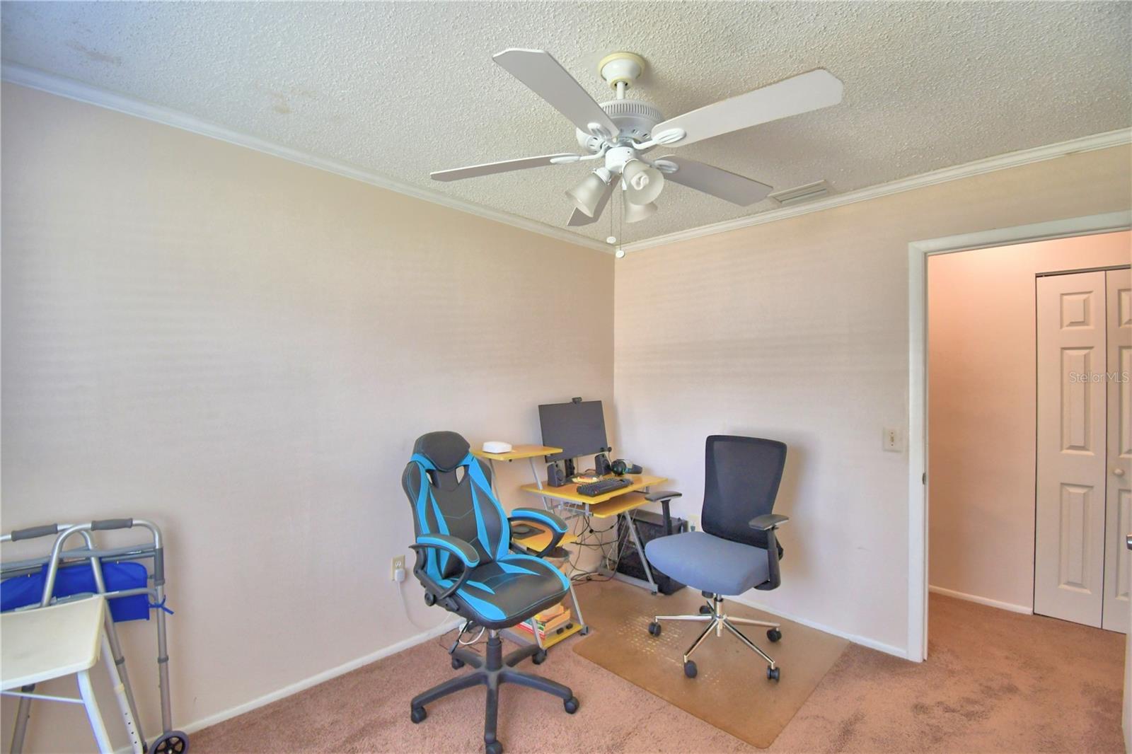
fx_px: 472
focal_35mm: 15
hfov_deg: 100.4
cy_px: 377
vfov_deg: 77.3
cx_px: 566
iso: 560
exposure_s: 1/30
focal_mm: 10
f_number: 4.5
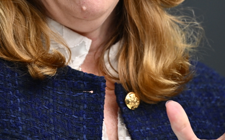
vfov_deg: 2.5
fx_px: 3188
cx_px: 87
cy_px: -22
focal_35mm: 520
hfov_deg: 4.0
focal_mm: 200
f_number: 2.8
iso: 800
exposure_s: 1/250
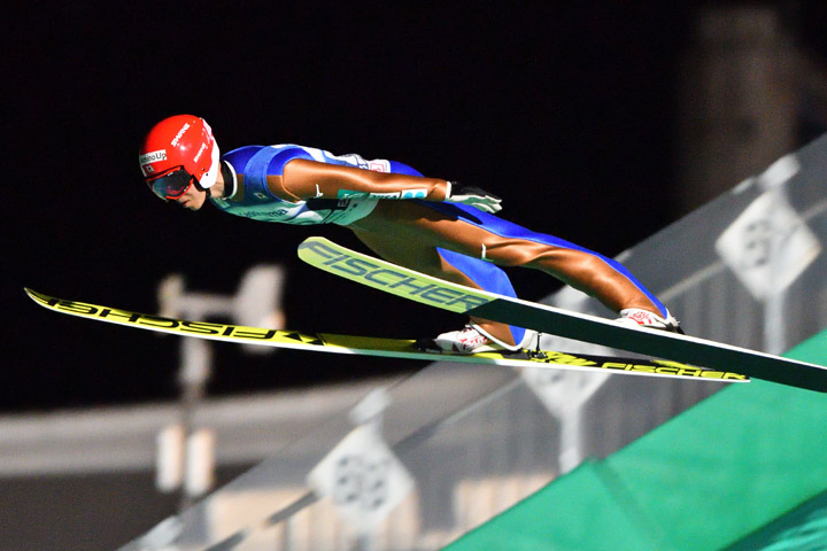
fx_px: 22970
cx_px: 414
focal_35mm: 1000
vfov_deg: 1.4
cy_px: 276
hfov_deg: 2.1
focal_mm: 500
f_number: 4
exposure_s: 1/400
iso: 2500
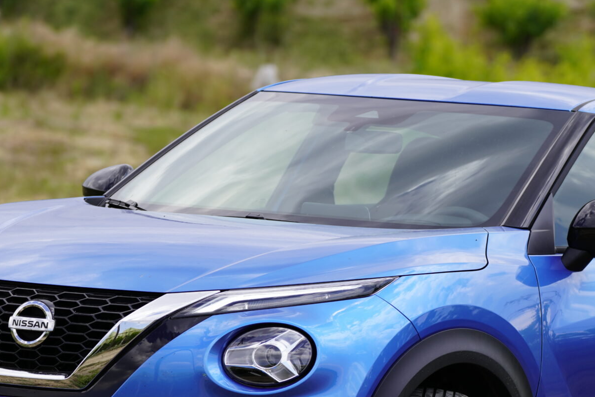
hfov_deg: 5.1
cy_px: 284
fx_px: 6711
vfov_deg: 3.4
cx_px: 403
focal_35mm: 406
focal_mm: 190
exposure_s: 1/320
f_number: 5.6
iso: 100
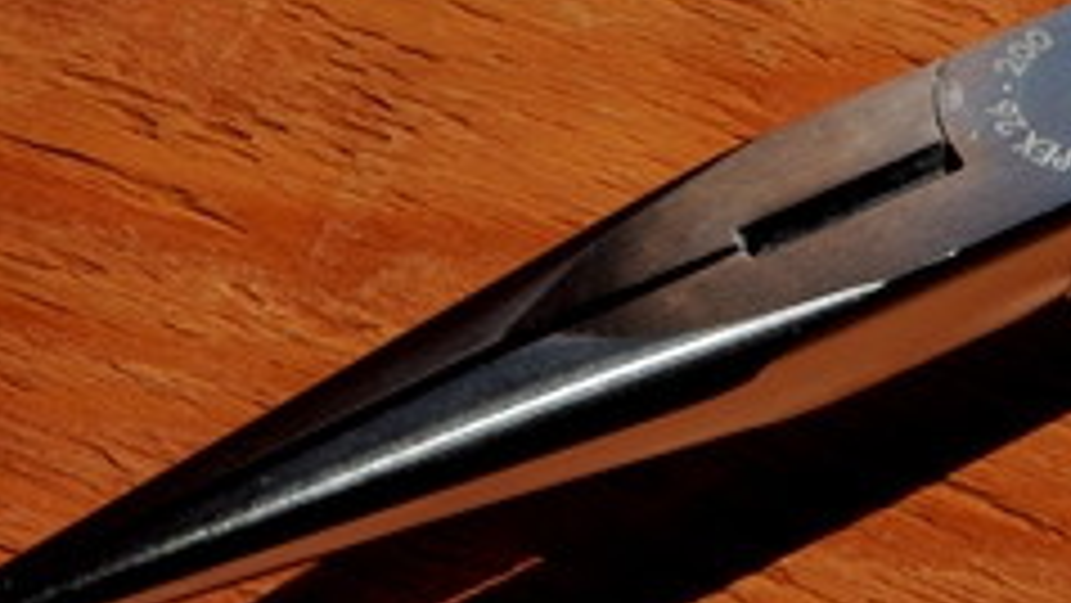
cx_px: 1220
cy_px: 63
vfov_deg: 6.0
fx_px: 5766
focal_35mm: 203
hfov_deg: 10.5
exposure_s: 1/400
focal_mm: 48
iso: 100
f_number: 10
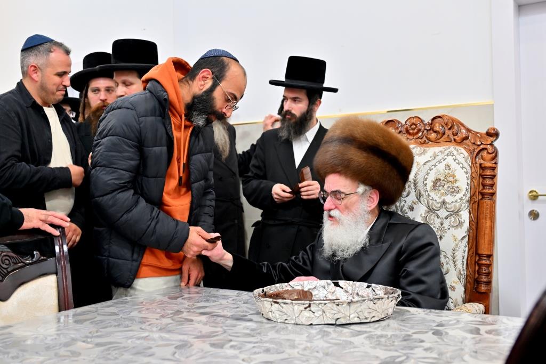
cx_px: 273
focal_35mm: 37
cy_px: 182
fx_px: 561
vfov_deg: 36.0
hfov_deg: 51.9
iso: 640
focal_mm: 37
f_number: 4
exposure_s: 1/200
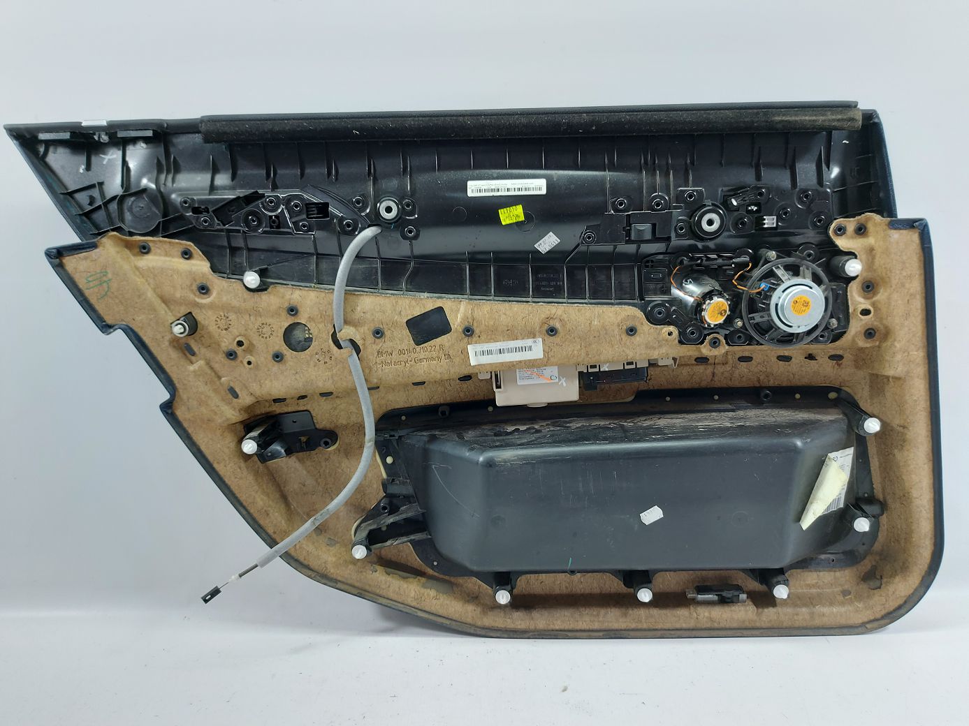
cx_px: 484
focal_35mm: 24
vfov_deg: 56.8
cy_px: 363
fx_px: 672
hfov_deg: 71.6
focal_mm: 5.23
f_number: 1.8
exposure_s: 1/50
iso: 80
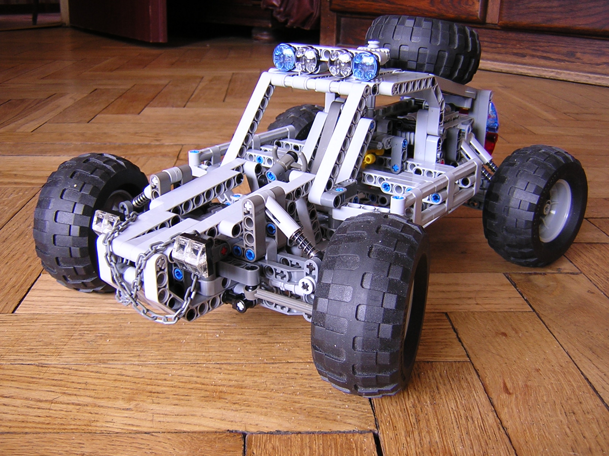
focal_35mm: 36
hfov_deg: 51.4
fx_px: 633
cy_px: 228
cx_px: 304
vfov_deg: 39.7
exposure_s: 1/3.6
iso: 121
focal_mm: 4.7
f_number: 2.6
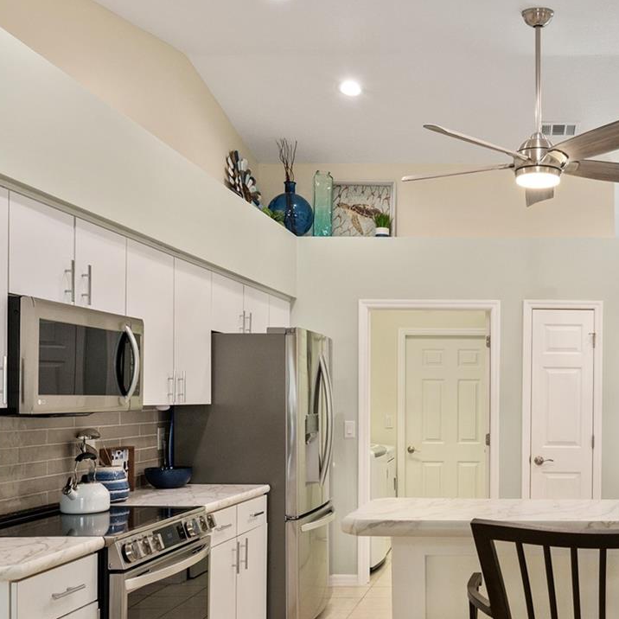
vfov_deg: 43.4
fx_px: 769
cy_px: 403
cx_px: 519
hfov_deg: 41.4
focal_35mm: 38
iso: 500
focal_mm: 20
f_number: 8
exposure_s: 1/20
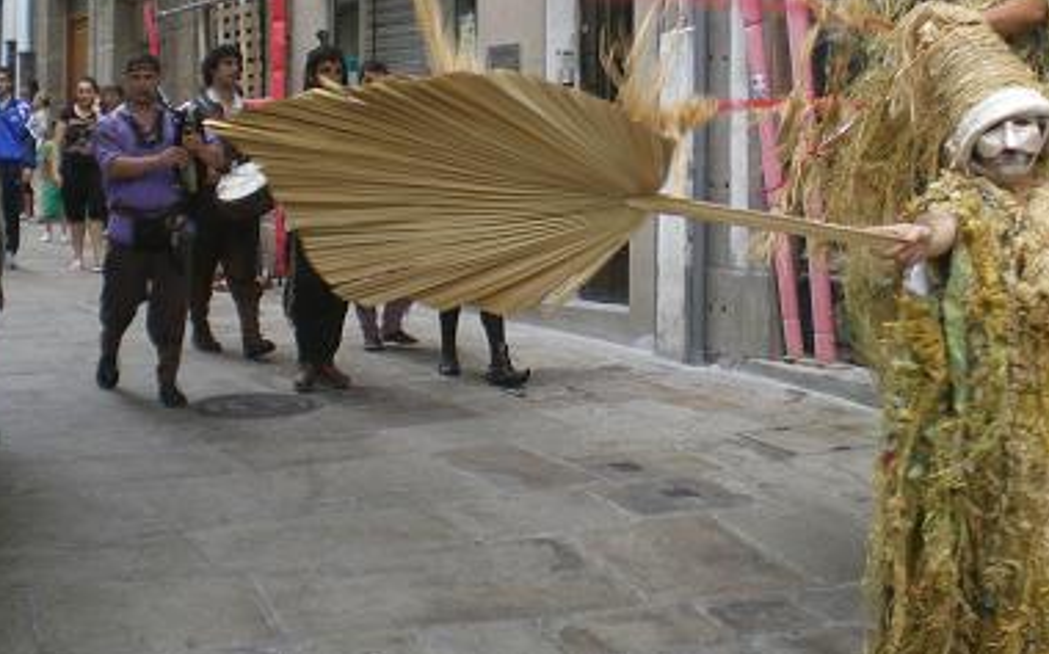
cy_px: 116
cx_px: 607
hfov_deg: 36.2
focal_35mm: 56
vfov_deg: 22.7
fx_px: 1600
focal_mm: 6.3
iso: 64
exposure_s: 1/80
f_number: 3.1
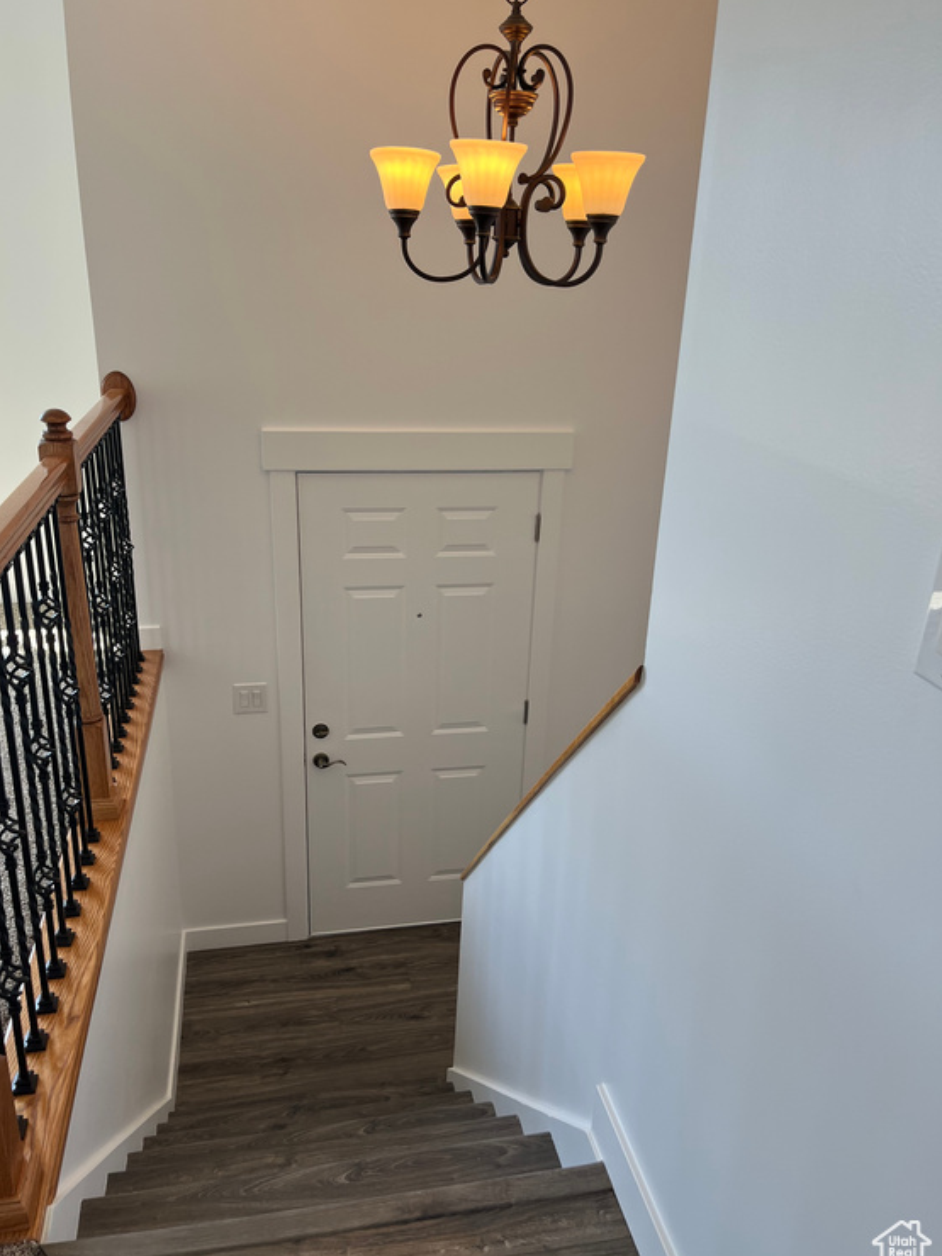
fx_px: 980
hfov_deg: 51.3
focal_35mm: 27
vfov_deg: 65.3
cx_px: 458
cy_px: 642
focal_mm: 5.1
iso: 64
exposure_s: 1/120
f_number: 1.6
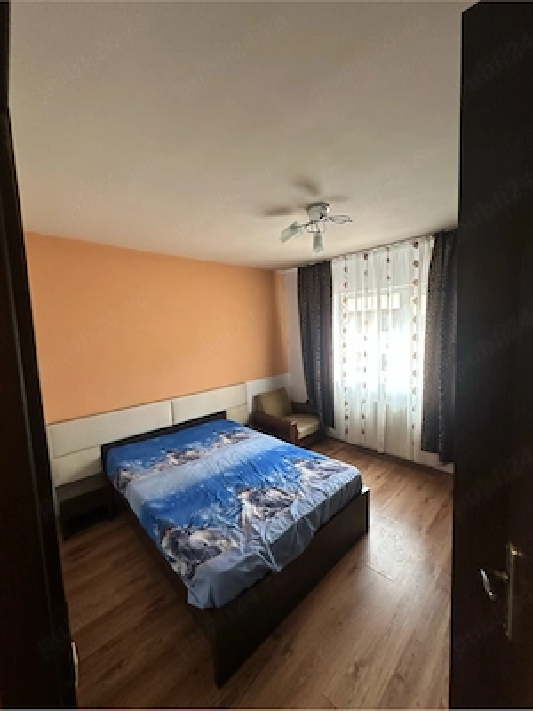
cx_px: 266
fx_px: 287
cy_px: 356
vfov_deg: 102.1
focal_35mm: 14
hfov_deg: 85.7
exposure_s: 1/50
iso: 250
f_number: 2.2
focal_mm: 2.22
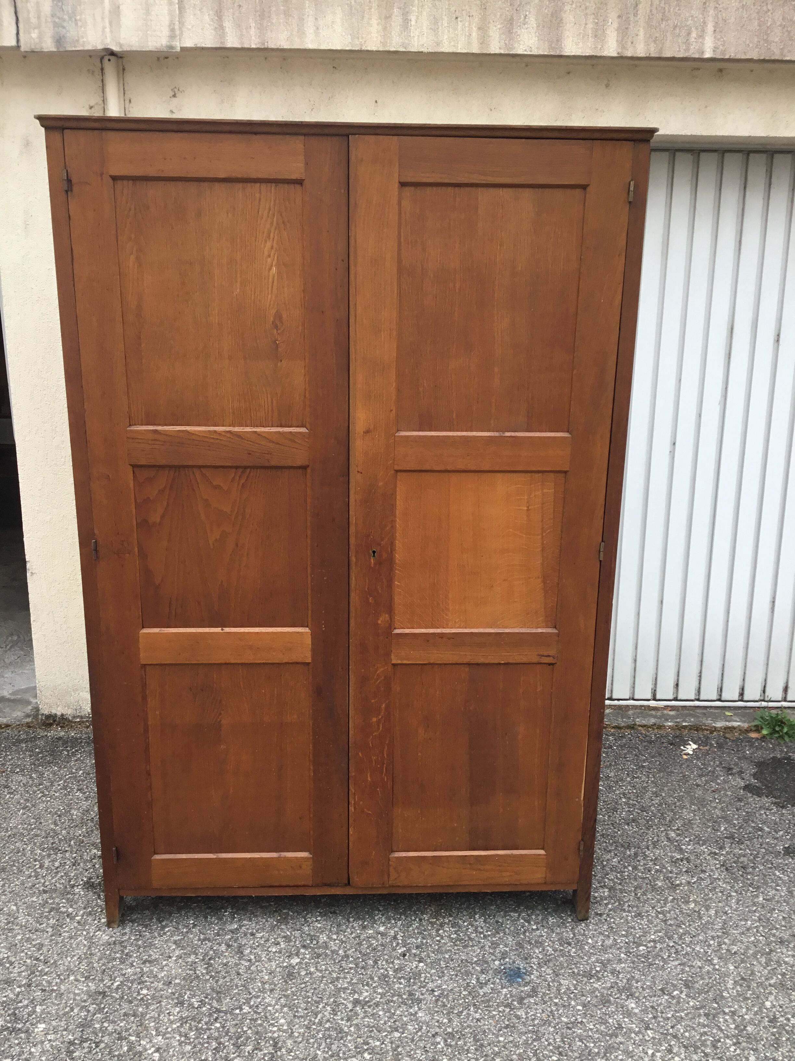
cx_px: 398
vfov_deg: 58.4
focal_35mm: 31
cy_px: 530
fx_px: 949
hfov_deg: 45.4
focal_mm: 3.3
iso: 25
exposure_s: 1/265
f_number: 2.4
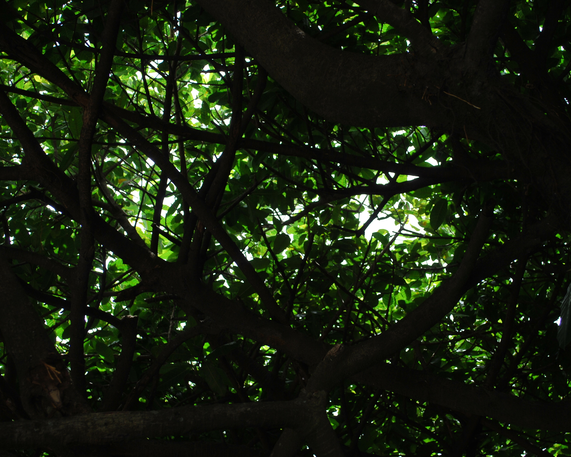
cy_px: 230
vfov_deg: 23.5
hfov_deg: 29.1
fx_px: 1098
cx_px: 287
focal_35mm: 65
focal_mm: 38
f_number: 6.3
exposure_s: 1/160
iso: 100
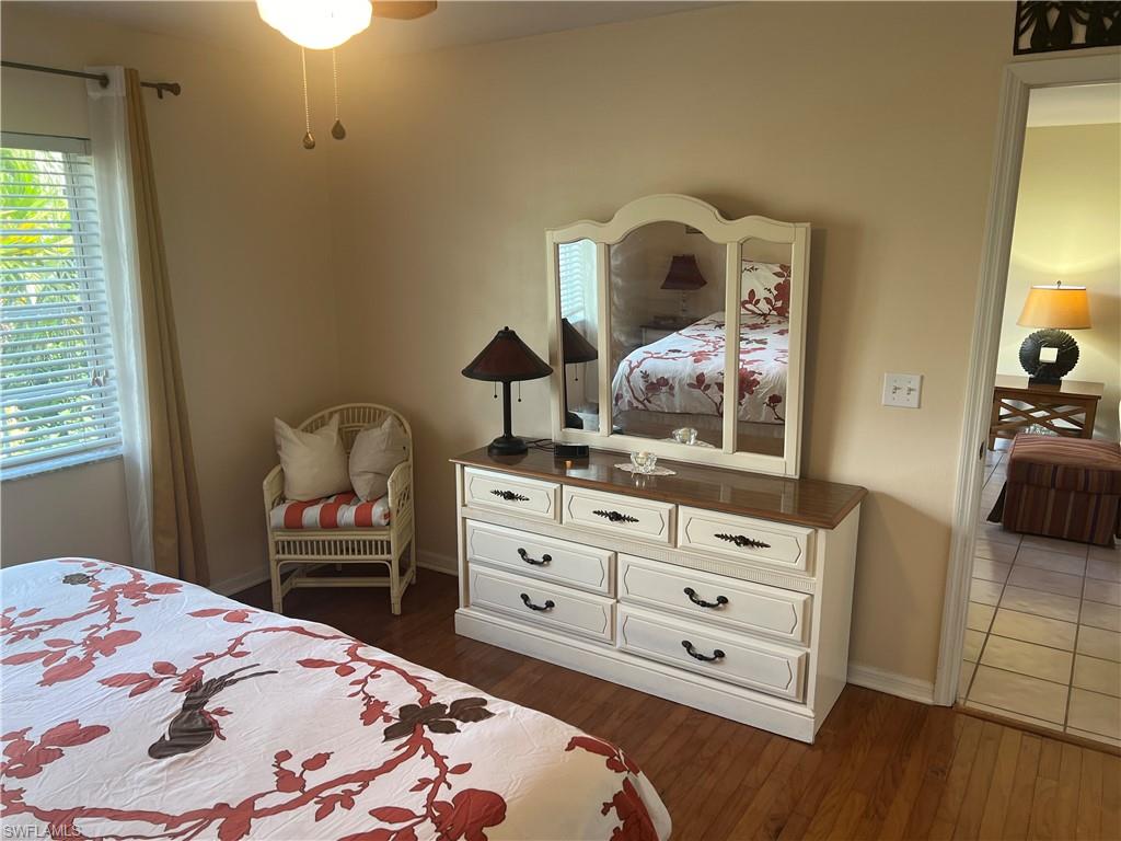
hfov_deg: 67.3
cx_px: 560
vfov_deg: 53.1
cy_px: 420
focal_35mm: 26
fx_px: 842
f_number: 1.5
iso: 80
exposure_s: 1/120
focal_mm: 5.7
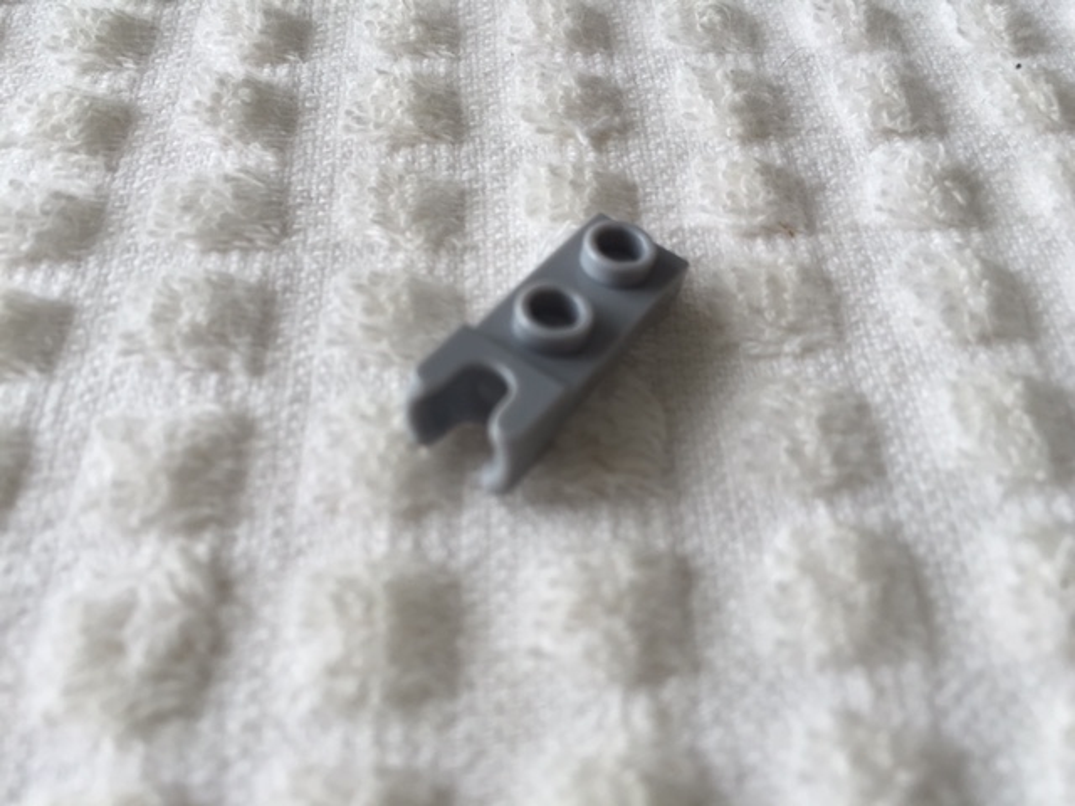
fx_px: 901
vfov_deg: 48.2
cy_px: 403
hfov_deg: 61.7
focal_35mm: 29
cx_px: 538
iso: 40
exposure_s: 1/120
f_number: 2.2
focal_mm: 4.15
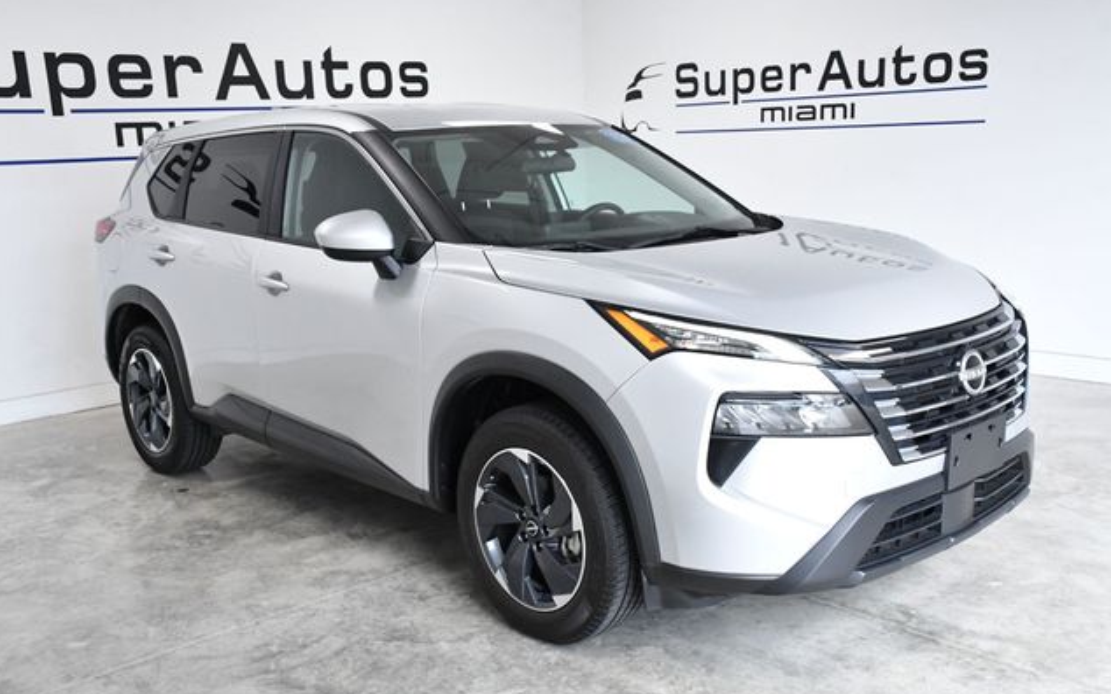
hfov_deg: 52.8
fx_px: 1120
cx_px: 554
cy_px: 363
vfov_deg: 34.4
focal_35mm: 37
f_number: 9
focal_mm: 24
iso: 2500
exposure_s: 1/320
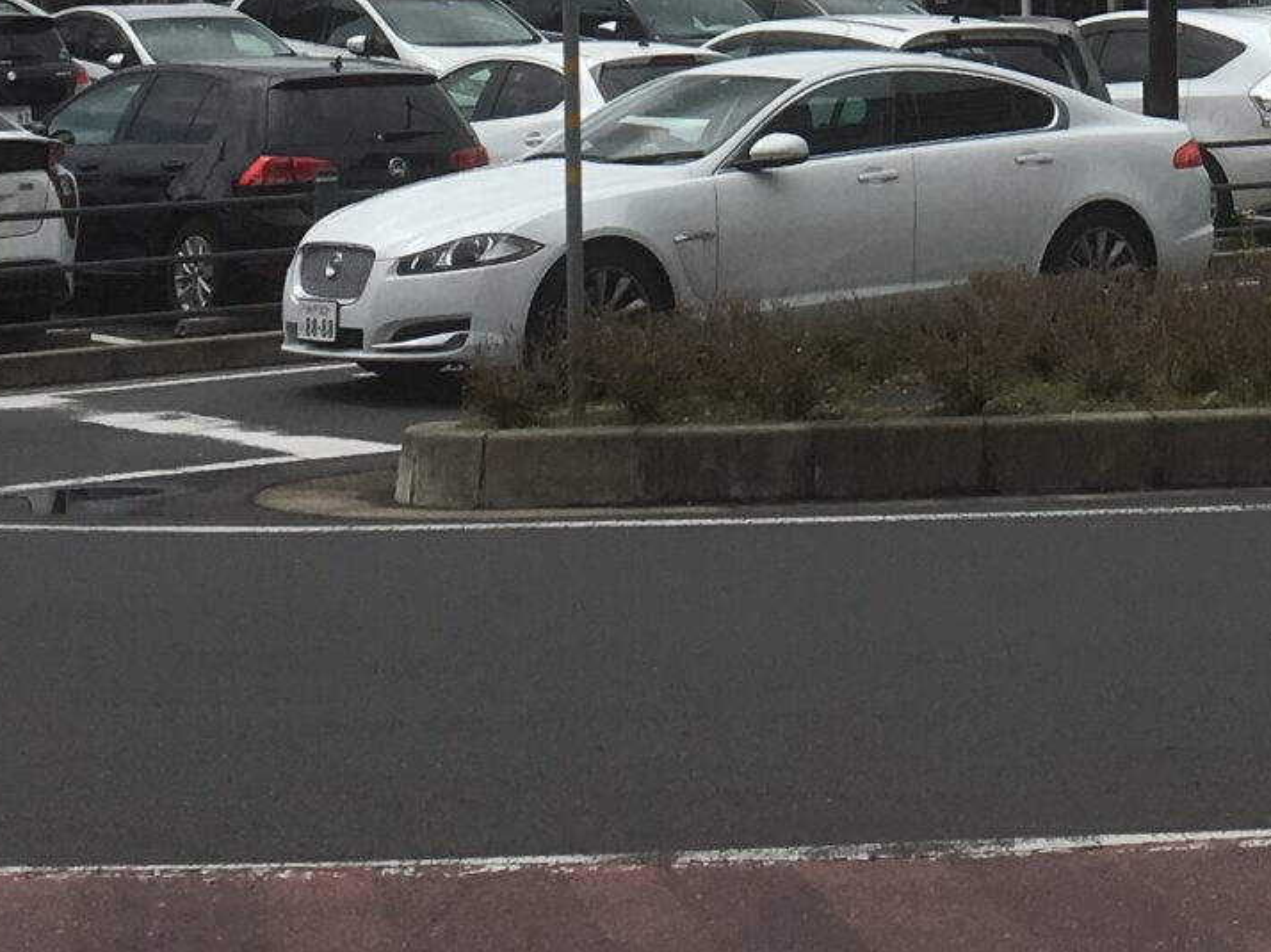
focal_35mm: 104
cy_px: -612
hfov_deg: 18.6
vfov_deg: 13.2
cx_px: 1113
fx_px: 3817
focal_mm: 4.15
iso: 25
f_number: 2.2
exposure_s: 1/3663
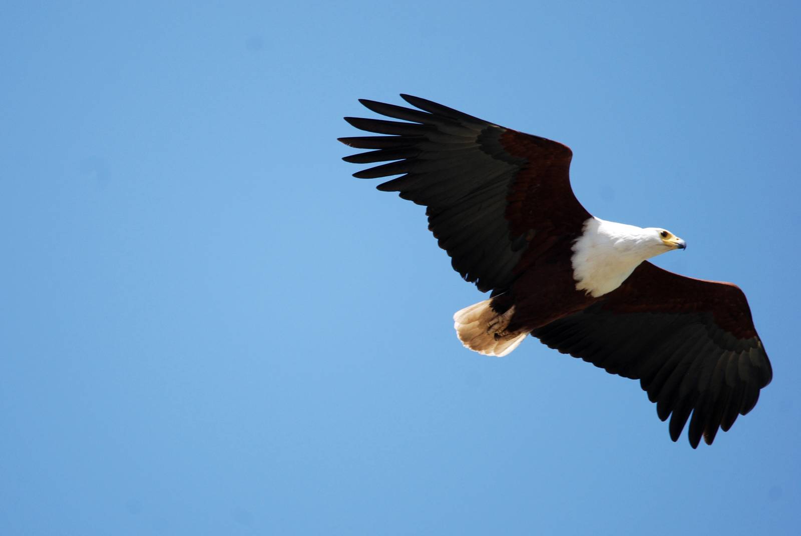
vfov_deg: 1.8
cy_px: 268
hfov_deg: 2.7
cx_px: 400
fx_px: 16707
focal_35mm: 750
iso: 220
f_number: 6.3
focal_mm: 500
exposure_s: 1/500
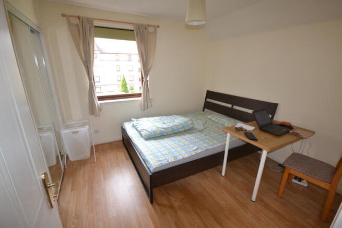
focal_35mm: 15
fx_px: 143
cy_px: 114
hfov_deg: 100.4
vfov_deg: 77.4
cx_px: 171
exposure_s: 1/125
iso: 400
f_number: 4
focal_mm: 10
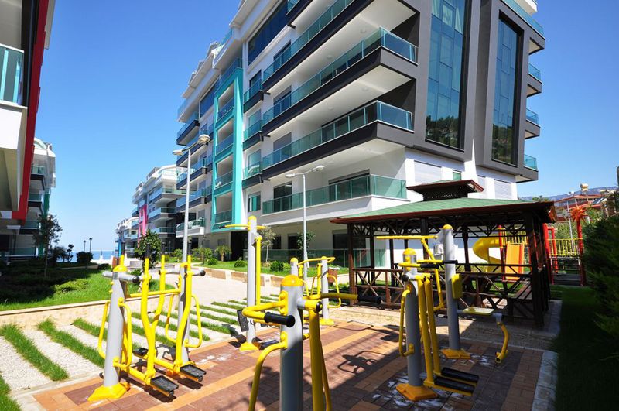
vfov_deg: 63.1
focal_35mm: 20
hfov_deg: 85.5
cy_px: 206
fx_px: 335
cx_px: 310
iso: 200
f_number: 9
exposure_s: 1/320
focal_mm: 13
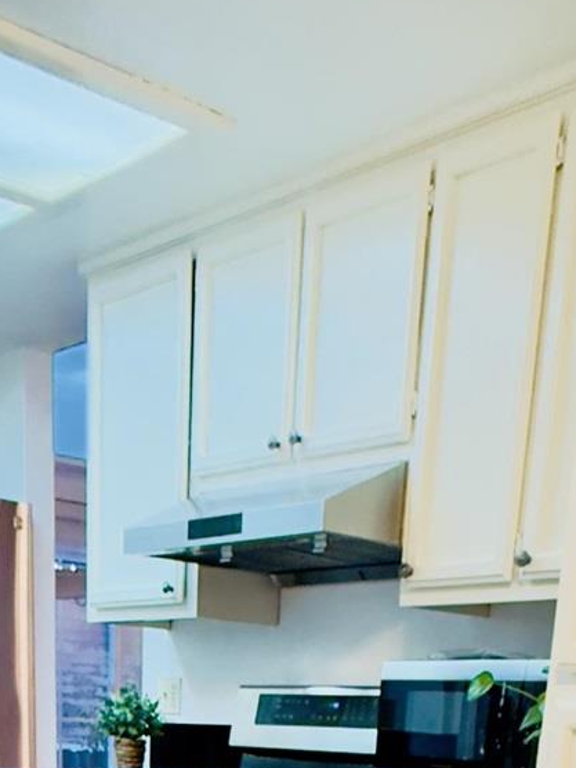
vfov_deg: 24.1
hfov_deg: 25.2
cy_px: 1220
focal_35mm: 58
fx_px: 1287
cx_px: 238
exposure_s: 1/60
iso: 400
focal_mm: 2.22
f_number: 2.2
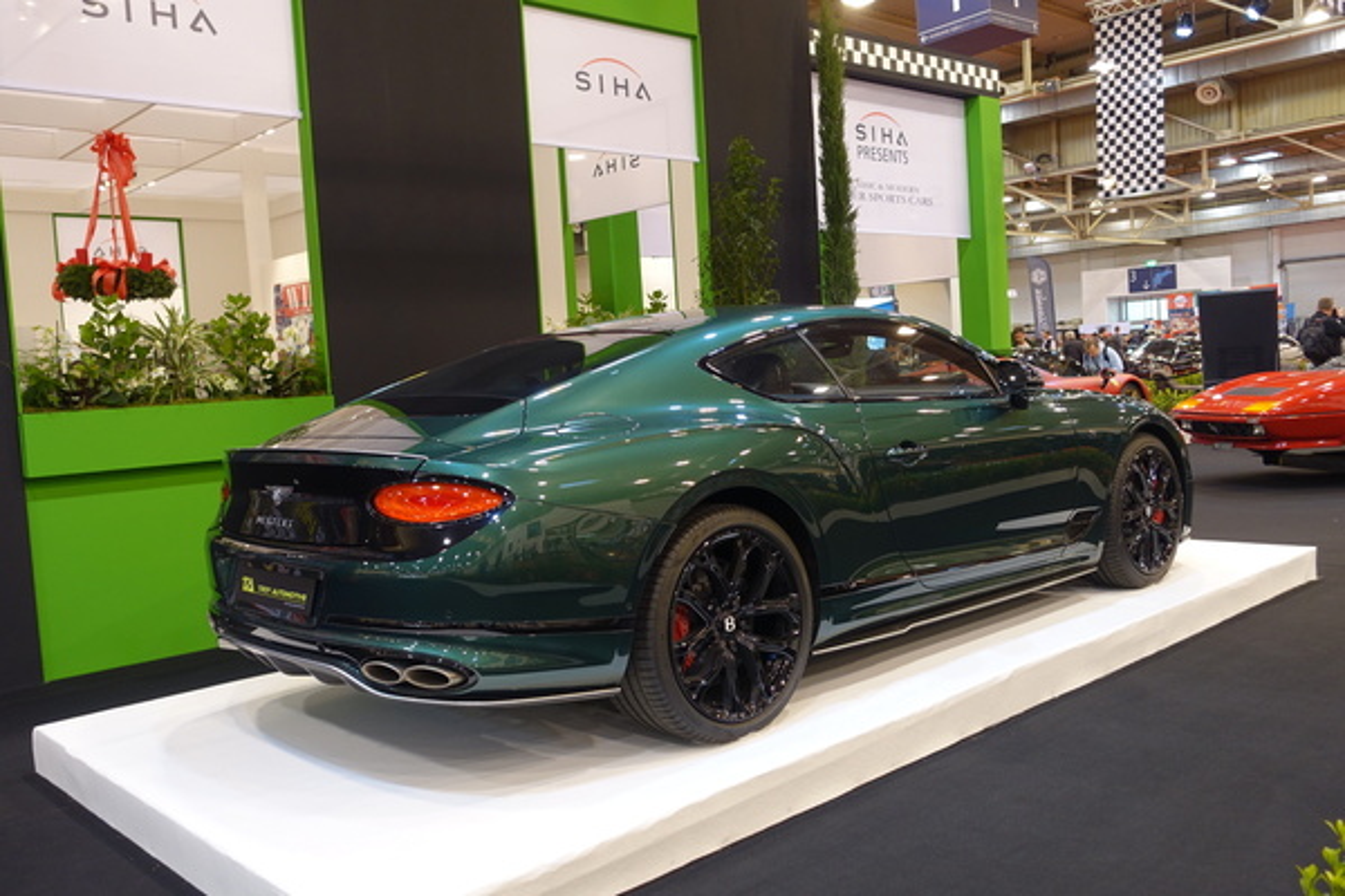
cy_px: 448
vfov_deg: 41.1
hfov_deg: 58.7
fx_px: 1195
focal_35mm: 32
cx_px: 672
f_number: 2.8
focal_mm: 11.81
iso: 200
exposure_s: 1/40
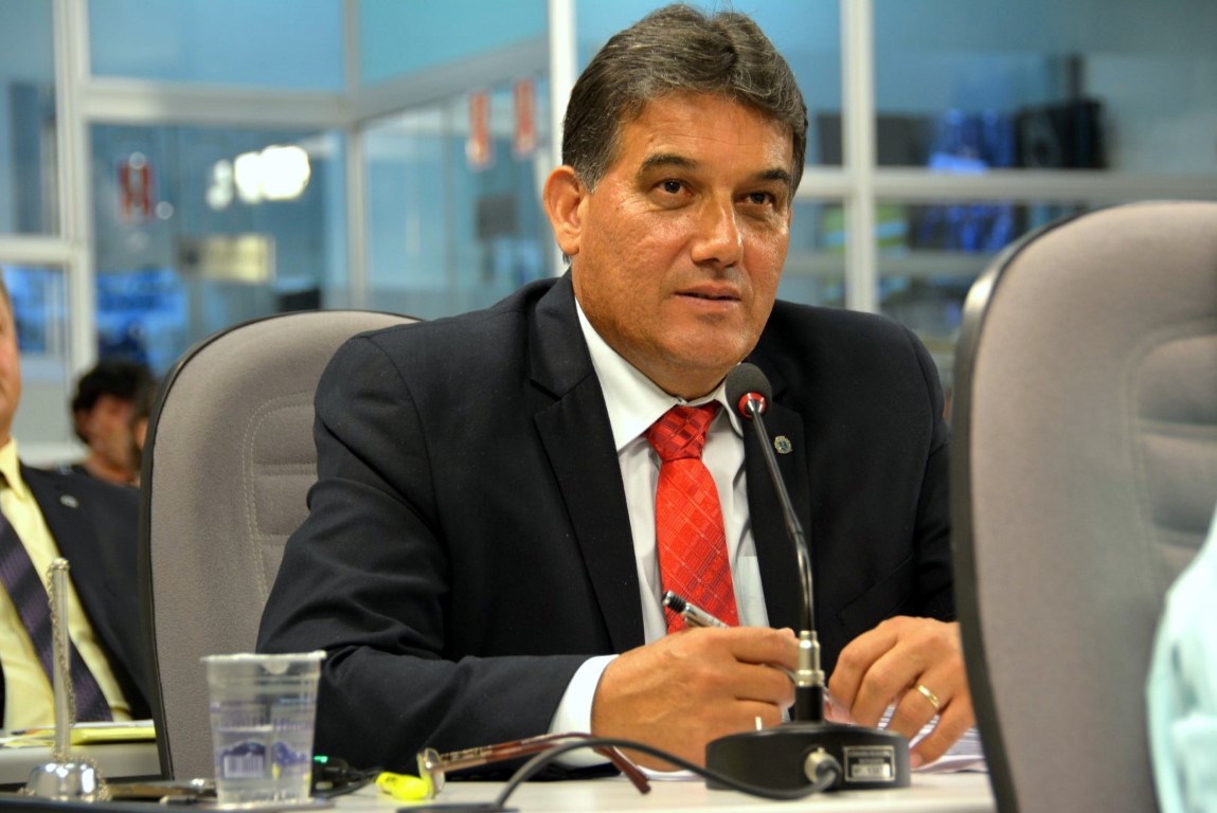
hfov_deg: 17.0
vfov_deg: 11.4
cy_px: 406
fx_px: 4060
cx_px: 608
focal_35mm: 120
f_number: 5
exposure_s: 1/50
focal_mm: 80
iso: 800
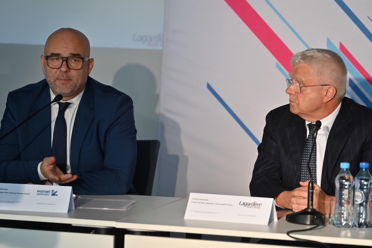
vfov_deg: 8.2
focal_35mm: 168
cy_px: 116
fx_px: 1736
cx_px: 198
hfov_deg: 12.2
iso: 560
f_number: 2.8
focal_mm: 135
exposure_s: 1/200
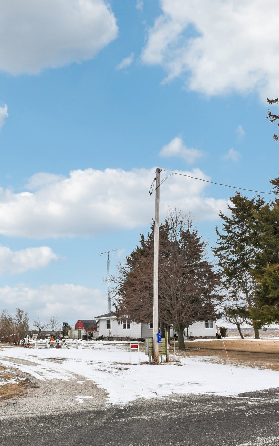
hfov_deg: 48.8
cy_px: 223
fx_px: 280
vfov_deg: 77.1
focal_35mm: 23
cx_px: 42
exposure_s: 1/1250
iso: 400
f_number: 8
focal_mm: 10
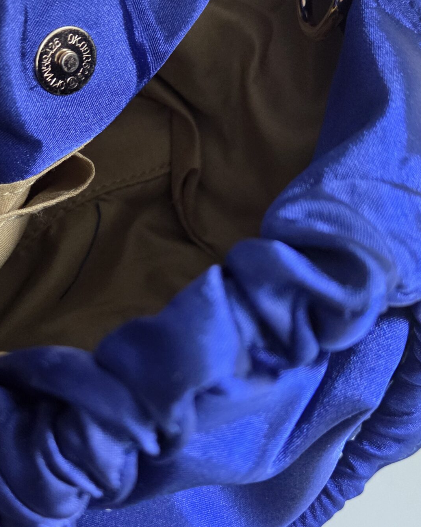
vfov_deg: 42.9
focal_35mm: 43
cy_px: 245
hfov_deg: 34.4
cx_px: 123
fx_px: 670
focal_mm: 5.4
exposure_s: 1/100
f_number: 1.8
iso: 1000
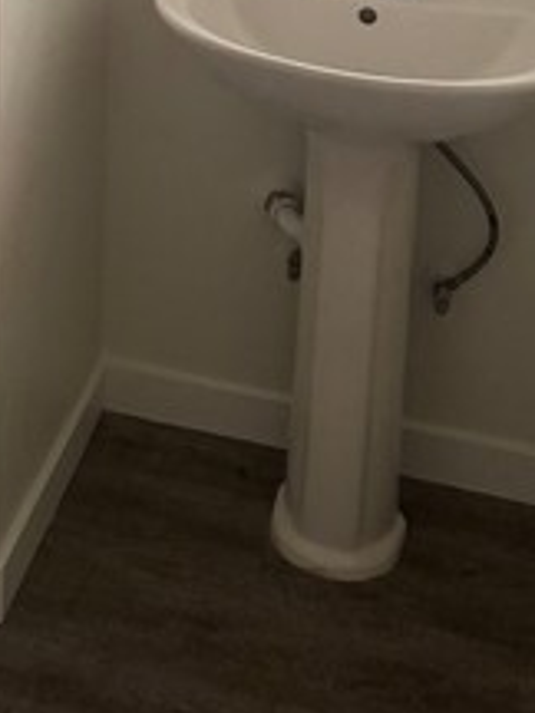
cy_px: -208
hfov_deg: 19.9
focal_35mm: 71
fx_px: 1463
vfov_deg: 24.1
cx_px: -46
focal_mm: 6.76
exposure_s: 1/60
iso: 320
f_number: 1.78
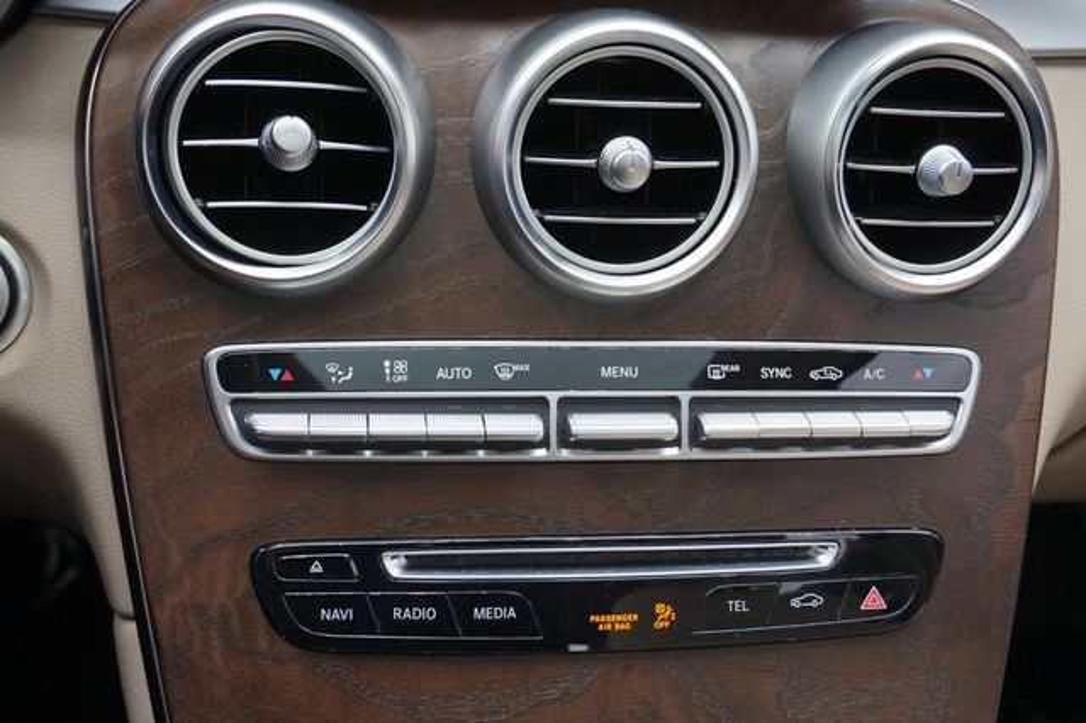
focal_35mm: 39
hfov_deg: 49.6
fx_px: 1176
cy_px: 362
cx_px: 543
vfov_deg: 34.2
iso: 640
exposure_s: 1/160
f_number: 4.5
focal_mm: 26
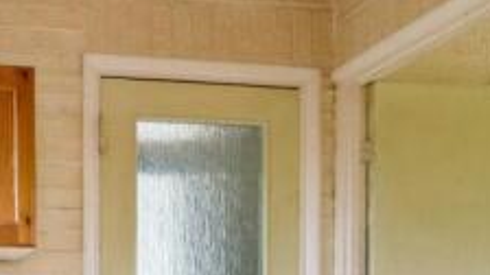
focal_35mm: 49
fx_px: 637
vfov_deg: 22.4
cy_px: 335
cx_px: -7
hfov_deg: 37.4
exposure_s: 1/60
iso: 640
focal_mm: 16
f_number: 5.6
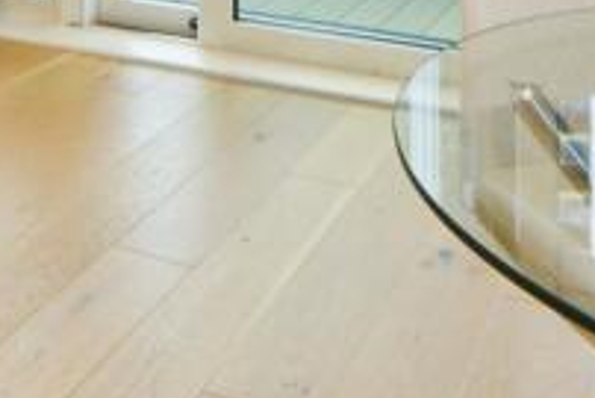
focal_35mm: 66
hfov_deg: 30.3
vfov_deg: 16.0
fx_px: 1092
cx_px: 203
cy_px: -401
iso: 640
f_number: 10
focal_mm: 13
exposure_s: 1/50
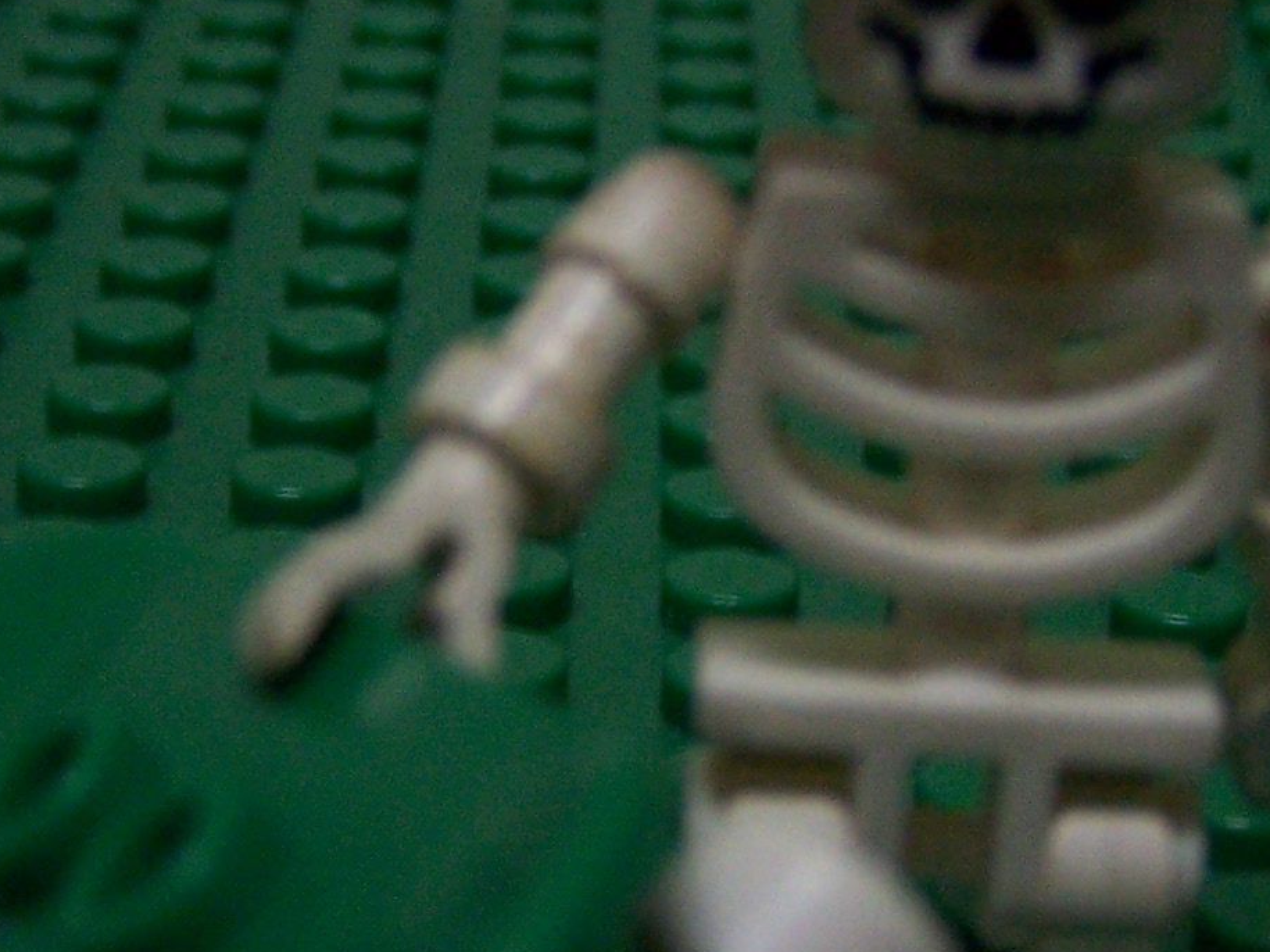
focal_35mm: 107
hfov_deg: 18.4
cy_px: 523
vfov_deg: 13.8
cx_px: 715
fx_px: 3925
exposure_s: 1/6
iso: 140
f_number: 2.8
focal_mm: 6.3
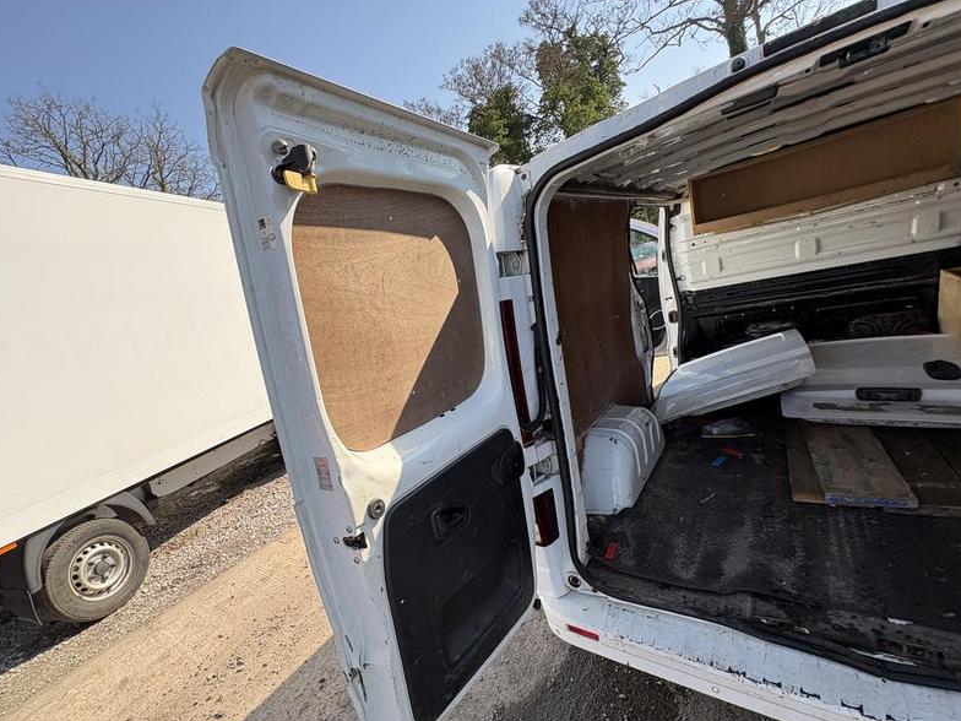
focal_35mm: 16
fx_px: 444
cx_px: 443
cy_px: 400
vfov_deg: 77.8
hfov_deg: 94.3
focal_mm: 2.22
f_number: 2.2
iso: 40
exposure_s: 1/495
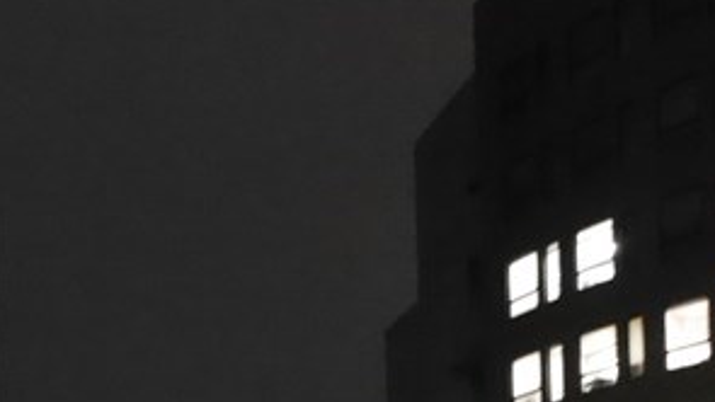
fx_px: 1005
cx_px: -107
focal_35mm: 53
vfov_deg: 18.1
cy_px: 719
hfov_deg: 33.2
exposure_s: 1/13
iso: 3200
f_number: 4
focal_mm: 7
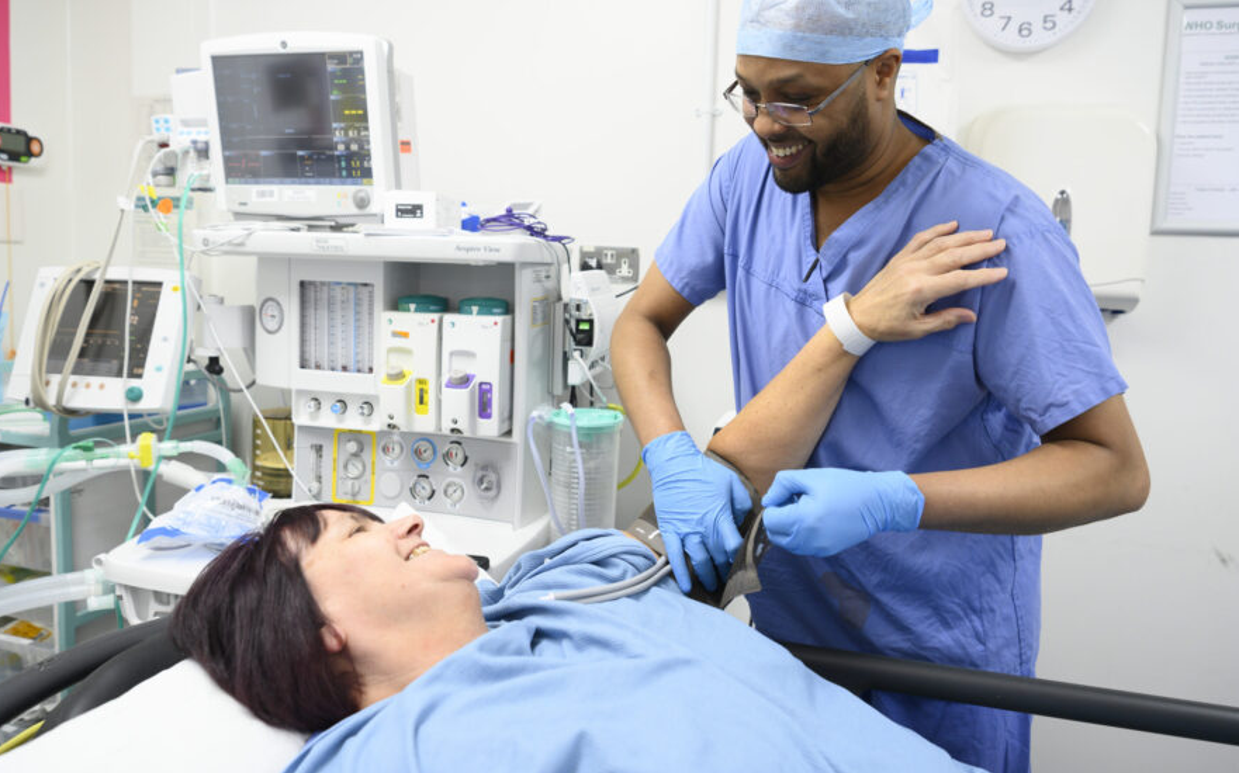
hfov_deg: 72.6
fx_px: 844
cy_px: 353
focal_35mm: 25
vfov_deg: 49.2
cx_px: 626
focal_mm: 24
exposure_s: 1/100
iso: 640
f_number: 4
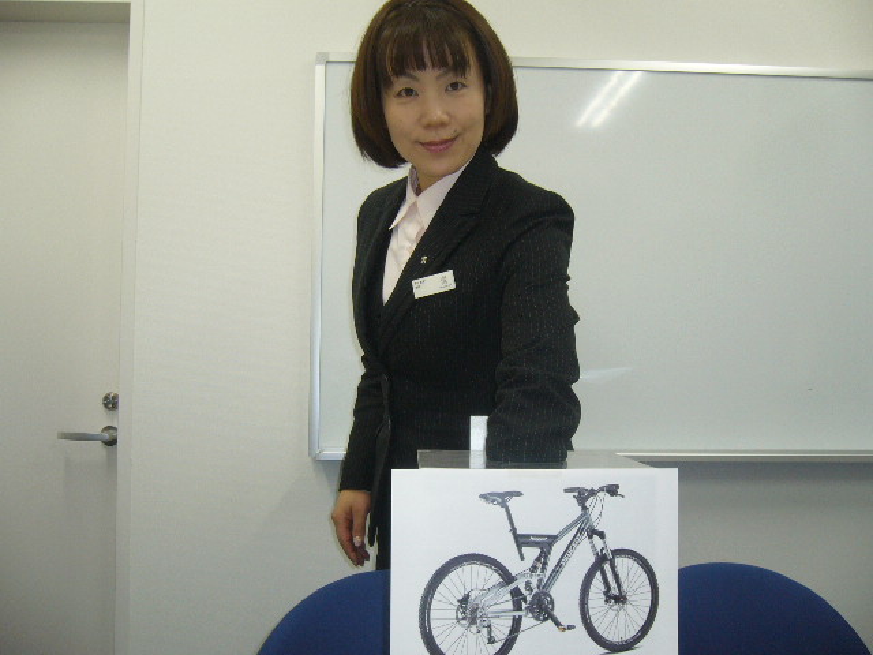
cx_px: 436
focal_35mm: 35
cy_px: 328
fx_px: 883
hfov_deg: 52.6
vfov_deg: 40.7
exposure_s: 1/30
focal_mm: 5.8
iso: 100
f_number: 2.8
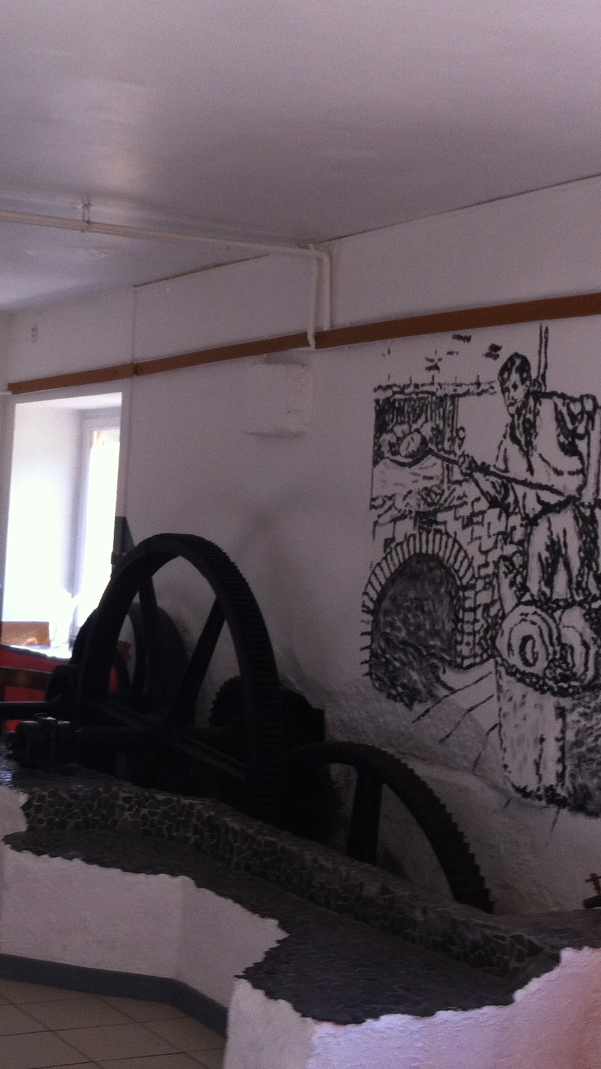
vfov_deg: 33.3
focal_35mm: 63
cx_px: 129
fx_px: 1786
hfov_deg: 18.9
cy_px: 456
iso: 80
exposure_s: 1/60
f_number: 2.8
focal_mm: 3.85
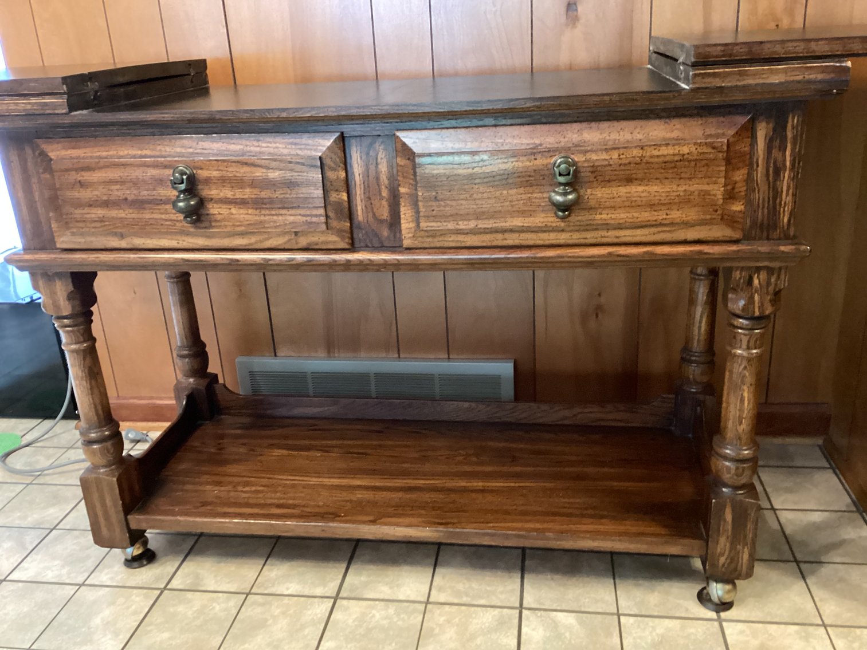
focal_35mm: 31
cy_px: 325
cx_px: 434
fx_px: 776
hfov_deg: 58.3
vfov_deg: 45.4
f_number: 2.4
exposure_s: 1/24
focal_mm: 3.3
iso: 800
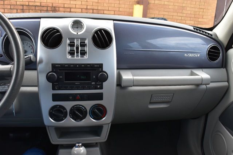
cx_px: 116
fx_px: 214
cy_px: 78
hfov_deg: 57.2
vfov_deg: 40.0
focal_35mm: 33
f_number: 8
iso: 400
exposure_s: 1/60
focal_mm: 22
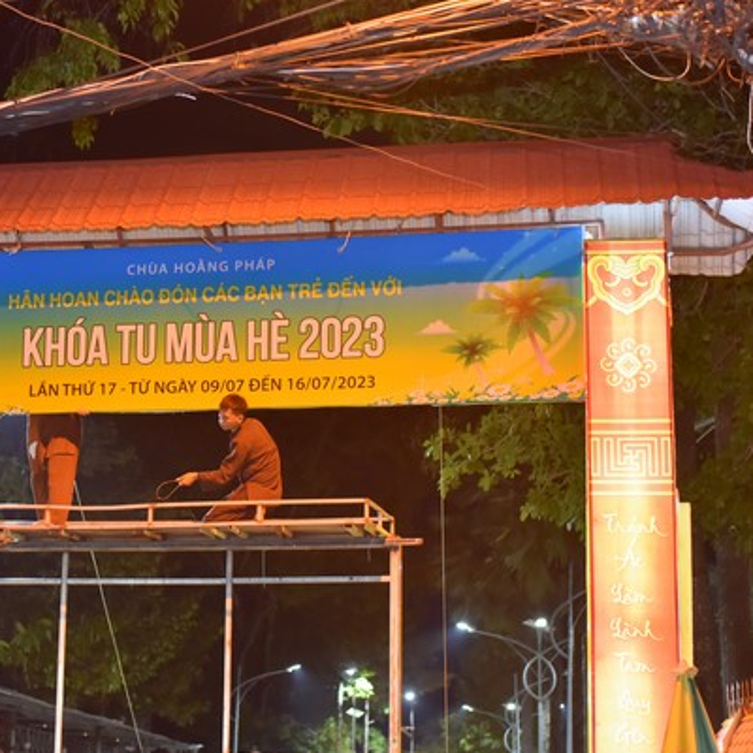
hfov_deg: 24.9
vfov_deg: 25.0
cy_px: 374
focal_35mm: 69
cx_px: 239
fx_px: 1698
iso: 2000
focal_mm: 50
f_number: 2.2
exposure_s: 1/125
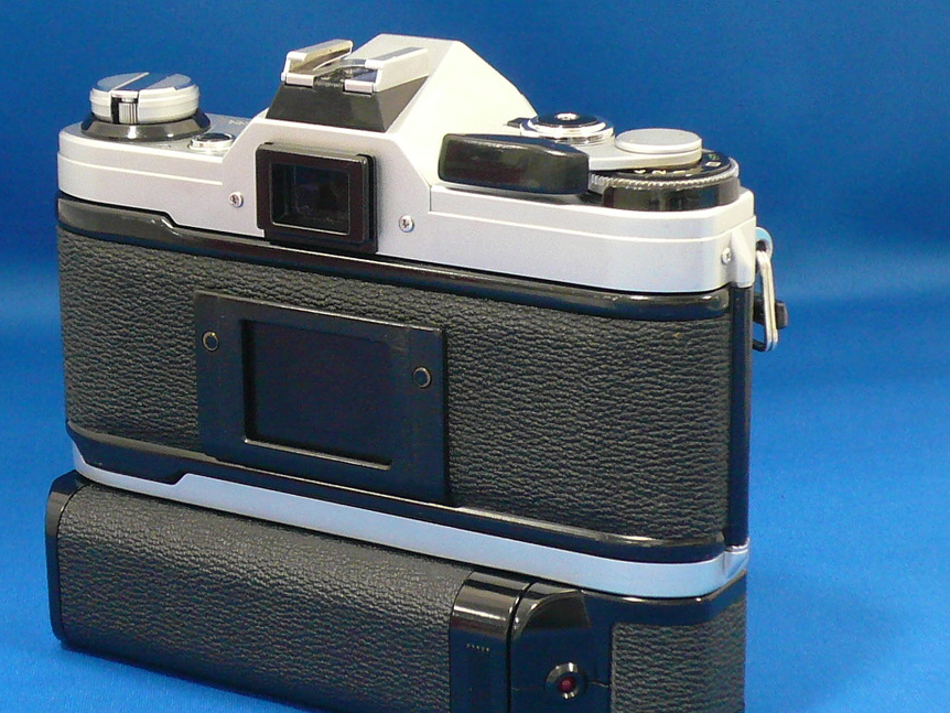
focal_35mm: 103
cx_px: 384
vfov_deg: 14.4
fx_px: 2828
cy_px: 327
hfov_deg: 19.1
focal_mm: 8.1
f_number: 3.6
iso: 200
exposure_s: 1/13
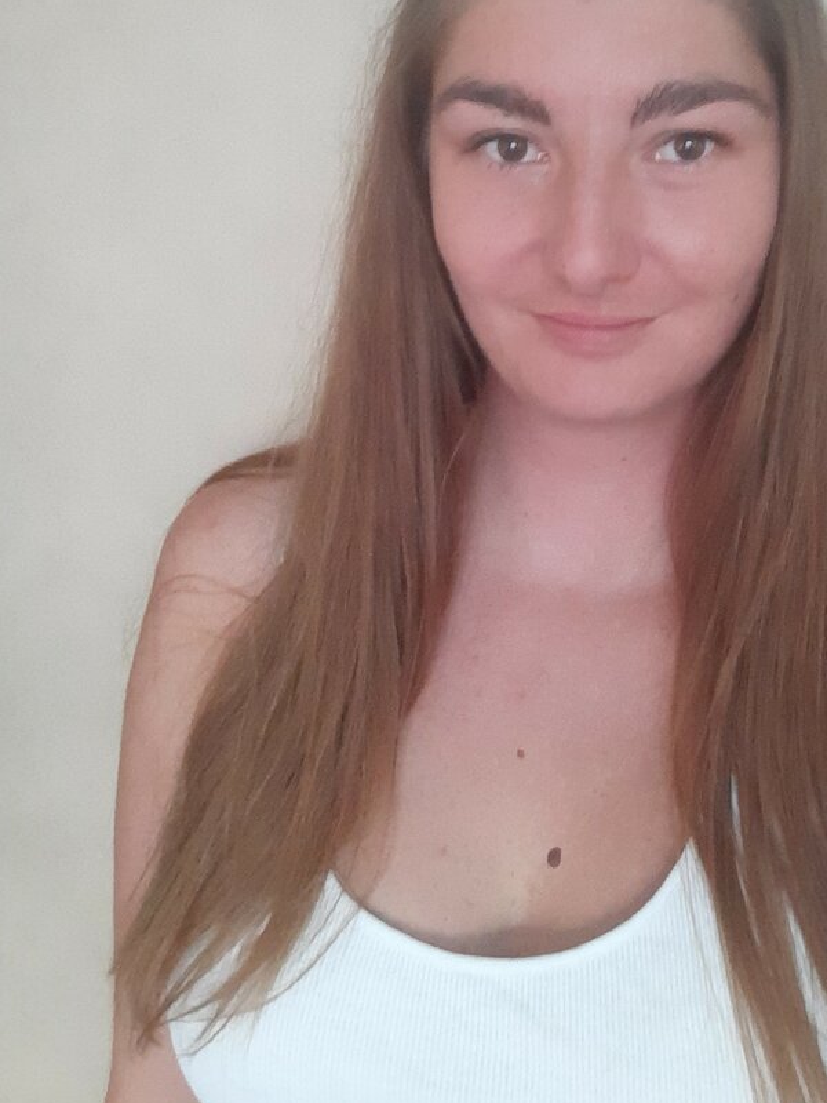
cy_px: 361
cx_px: 543
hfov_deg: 36.5
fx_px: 1242
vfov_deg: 47.0
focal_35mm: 39
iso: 800
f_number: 2
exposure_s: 1/17
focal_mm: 3.89
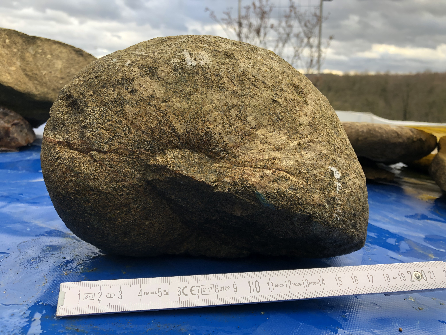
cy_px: 168
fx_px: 361
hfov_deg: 63.4
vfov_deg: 49.7
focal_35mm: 28
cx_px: 223
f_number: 1.8
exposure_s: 1/120
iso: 20
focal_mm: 3.99
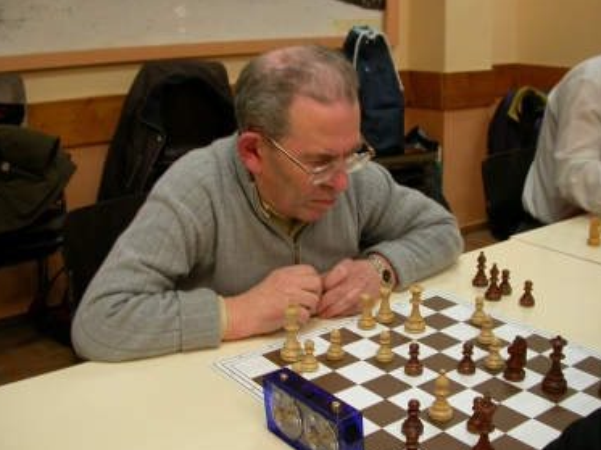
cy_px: 248
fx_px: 746
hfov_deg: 43.8
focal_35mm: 43
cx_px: 332
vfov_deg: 33.5
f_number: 2.6
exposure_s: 1/19.5
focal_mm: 7.85
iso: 100
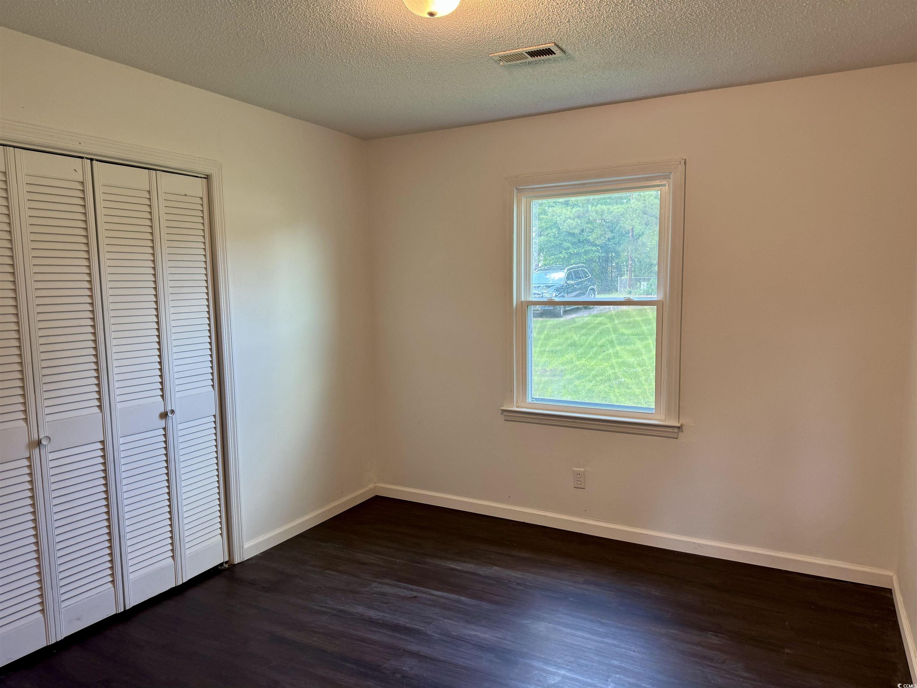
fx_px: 636
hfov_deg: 71.6
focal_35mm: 24
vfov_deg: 56.8
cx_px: 458
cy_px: 344
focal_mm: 6.76
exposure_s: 1/60
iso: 125
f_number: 1.78
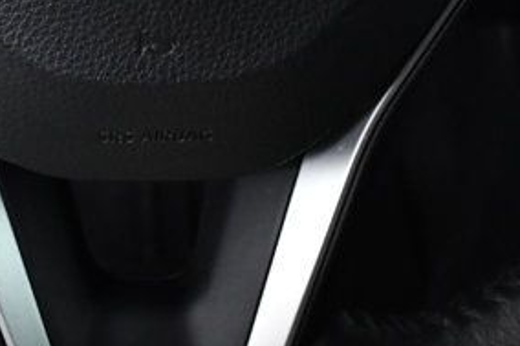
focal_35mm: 119
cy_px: -26
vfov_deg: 11.4
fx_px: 1718
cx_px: 139
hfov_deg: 17.1
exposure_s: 1/100
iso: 2500
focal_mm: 22
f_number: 5
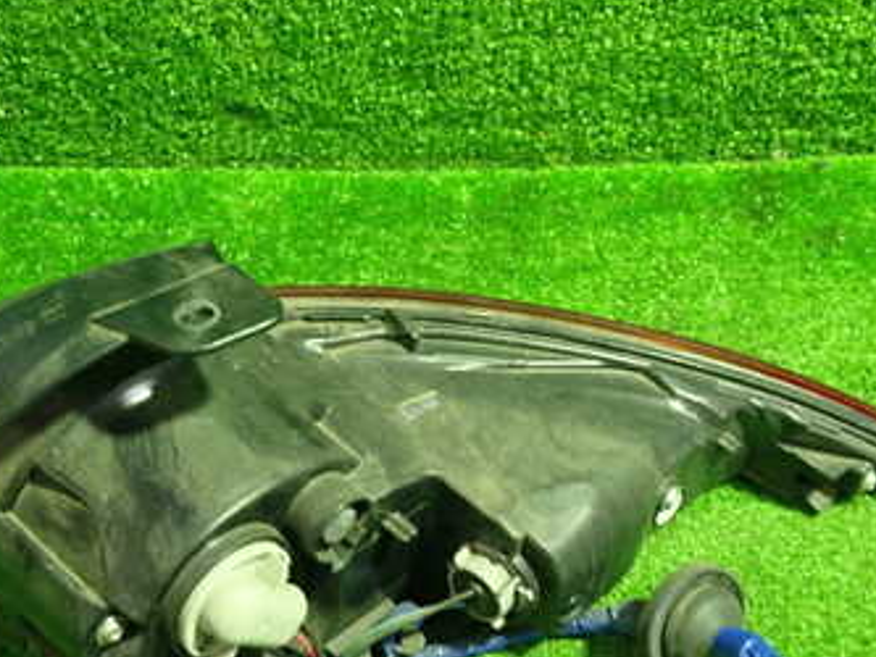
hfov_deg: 35.4
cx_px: 539
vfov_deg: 26.6
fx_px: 1367
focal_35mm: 54
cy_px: 512
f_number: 2.3
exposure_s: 1/30
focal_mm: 5.4
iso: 500
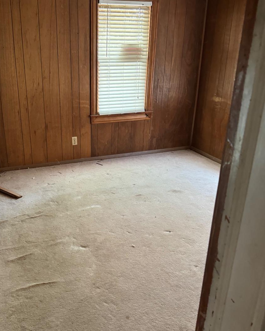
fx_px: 324
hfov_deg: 44.1
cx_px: 97
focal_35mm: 33
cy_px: 172
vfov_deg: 54.2
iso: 800
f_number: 1.78
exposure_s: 1/55
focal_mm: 6.86
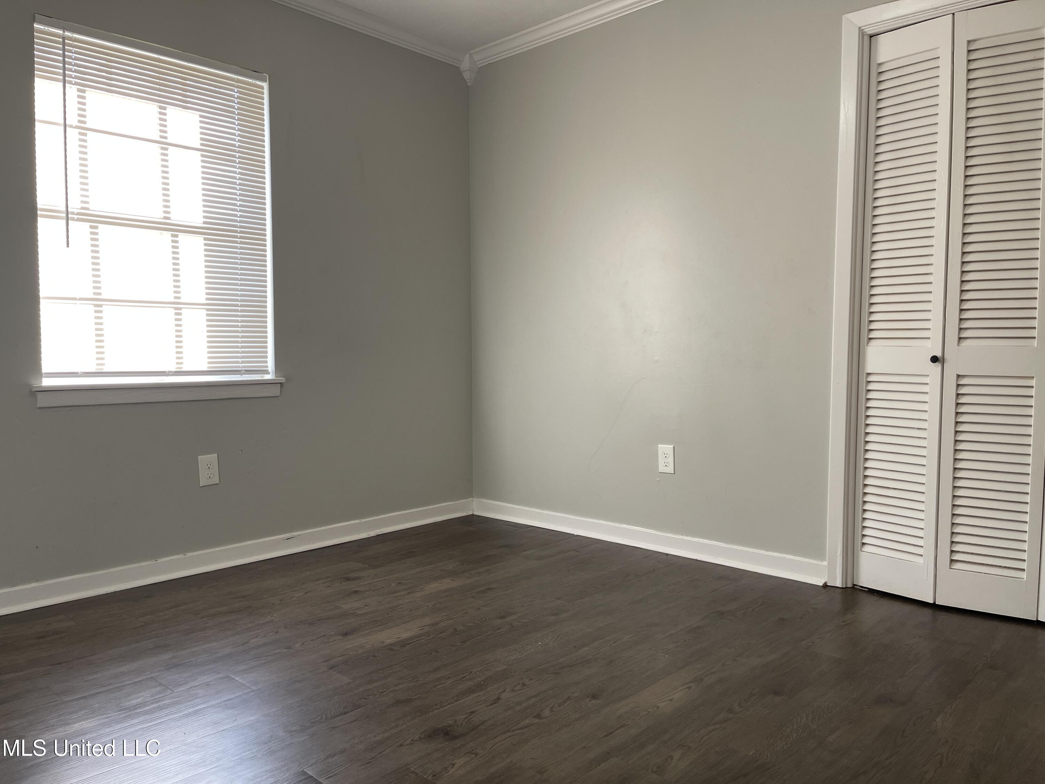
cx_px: 522
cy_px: 392
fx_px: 755
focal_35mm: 25
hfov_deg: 69.4
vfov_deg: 54.9
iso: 80
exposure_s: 1/60
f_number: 1.6
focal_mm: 5.1
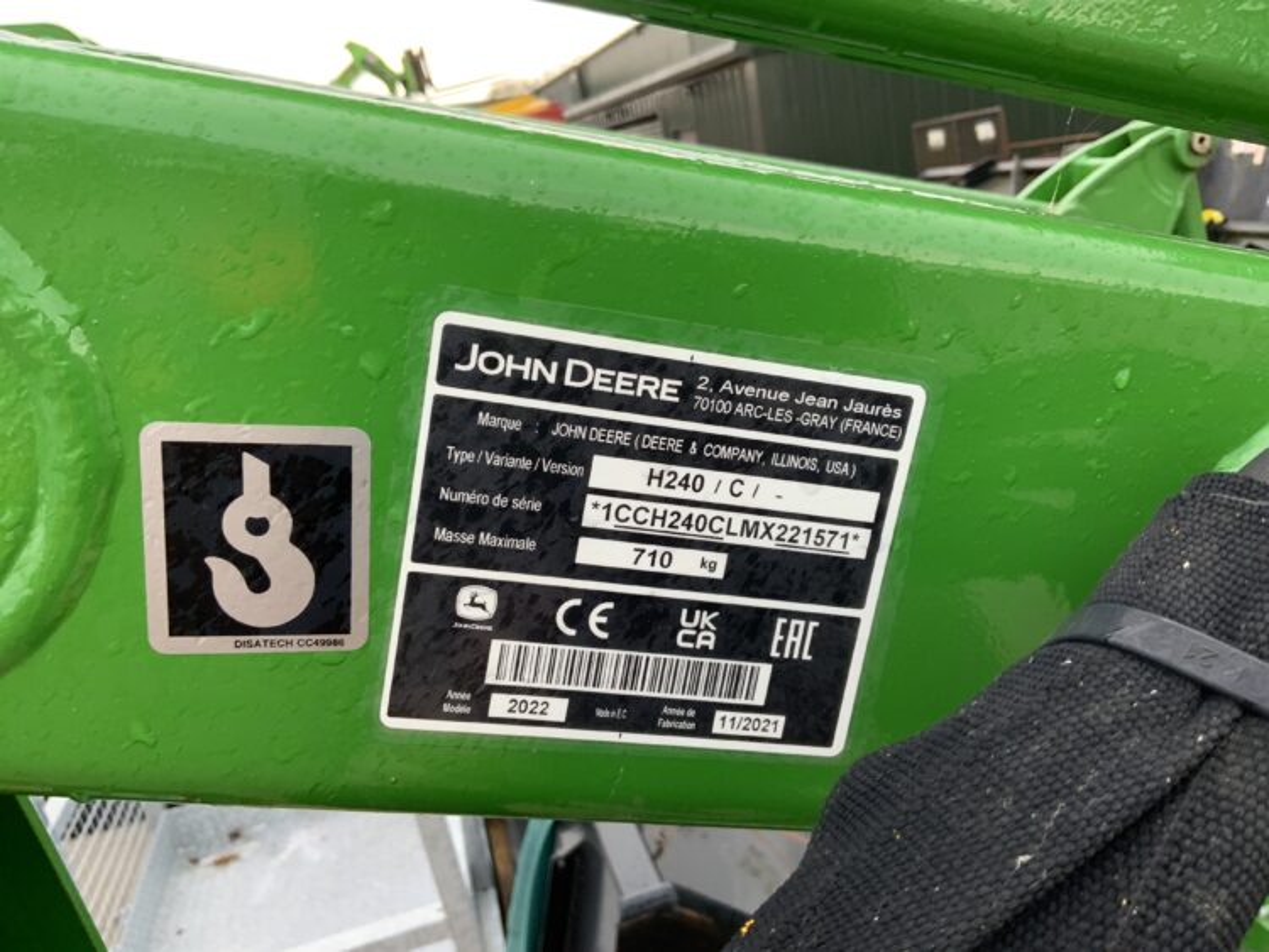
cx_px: 634
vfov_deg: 48.3
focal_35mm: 29
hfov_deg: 61.6
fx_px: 1063
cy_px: 476
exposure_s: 1/122
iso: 64
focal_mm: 3
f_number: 1.8
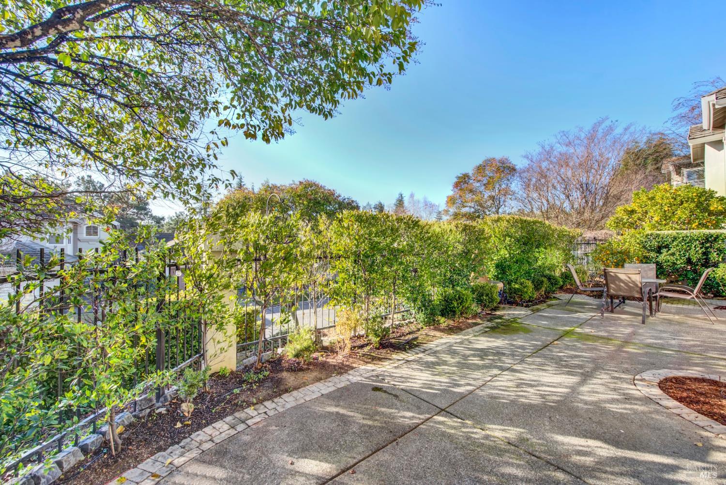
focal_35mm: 14
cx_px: 363
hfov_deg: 104.2
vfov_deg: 81.3
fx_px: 282
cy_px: 242
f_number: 14
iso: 100
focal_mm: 14
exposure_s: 1/25
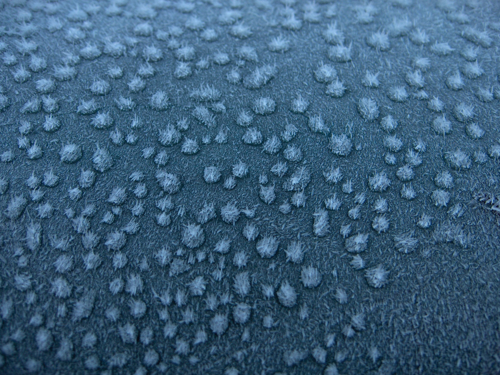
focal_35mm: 39
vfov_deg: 36.8
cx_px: 250
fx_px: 563
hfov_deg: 47.9
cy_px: 188
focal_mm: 8
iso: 115
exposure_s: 1/109
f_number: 2.8
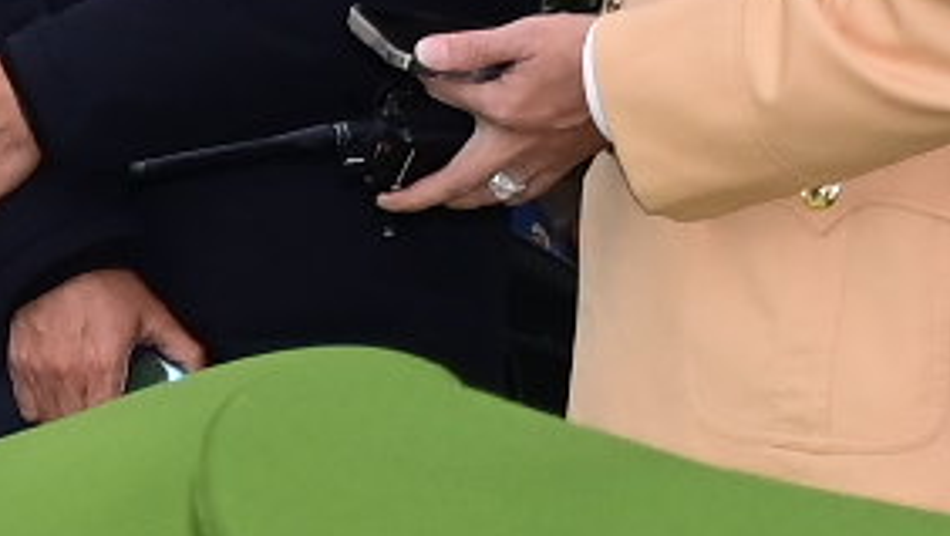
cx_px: -960
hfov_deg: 7.3
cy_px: 3
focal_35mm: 285
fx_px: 7183
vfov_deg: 4.3
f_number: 3.8
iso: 400
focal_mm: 26
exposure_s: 1/200
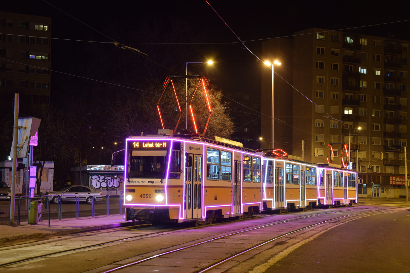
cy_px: 136
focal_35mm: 63
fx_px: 718
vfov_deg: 21.6
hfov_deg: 31.9
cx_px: 205
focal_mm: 42
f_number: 6.3
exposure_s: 1/2
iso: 200
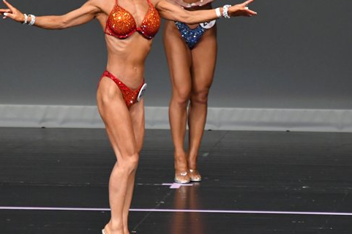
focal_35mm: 604
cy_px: 107
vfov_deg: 2.3
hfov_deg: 3.4
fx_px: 5902
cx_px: 199
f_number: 5.6
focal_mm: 250
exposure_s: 1/400
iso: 4000
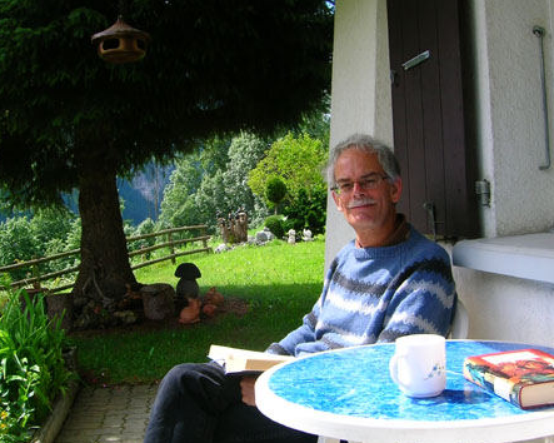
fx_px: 738
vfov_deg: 33.4
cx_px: 275
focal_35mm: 45
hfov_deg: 41.2
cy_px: 225
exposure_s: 1/139
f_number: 4.9
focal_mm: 5.7
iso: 50
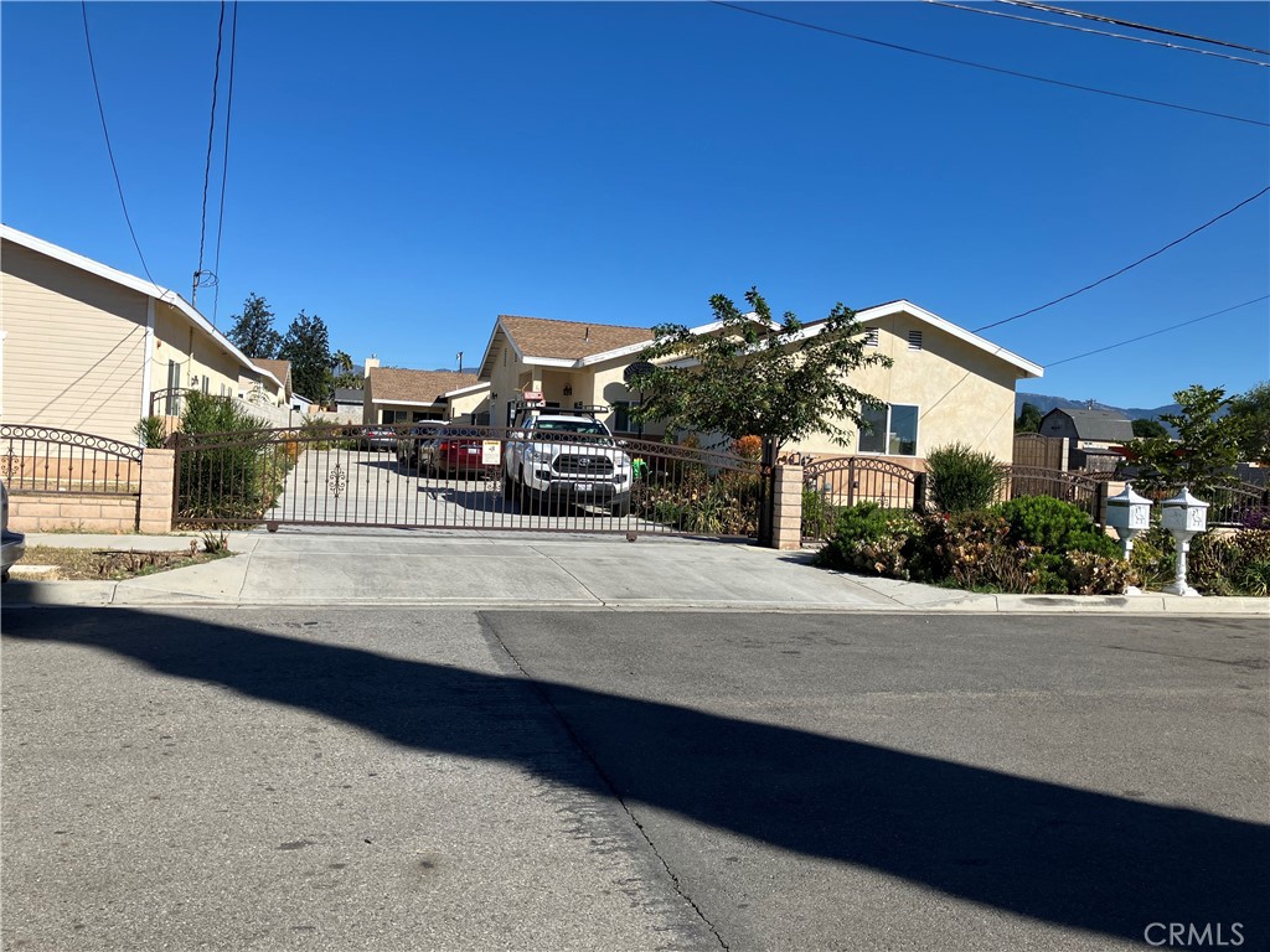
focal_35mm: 28
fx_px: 1027
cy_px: 476
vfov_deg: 49.7
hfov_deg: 63.4
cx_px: 635
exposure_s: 1/2558
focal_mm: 3.99
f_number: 1.8
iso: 32
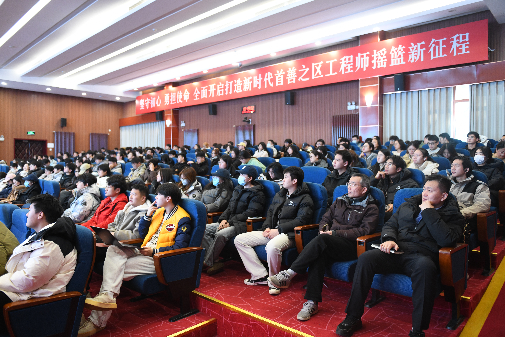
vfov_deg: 49.6
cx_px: 252
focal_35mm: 26
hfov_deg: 69.4
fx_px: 365
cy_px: 168
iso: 1800
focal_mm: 26
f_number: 2.8
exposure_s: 1/80
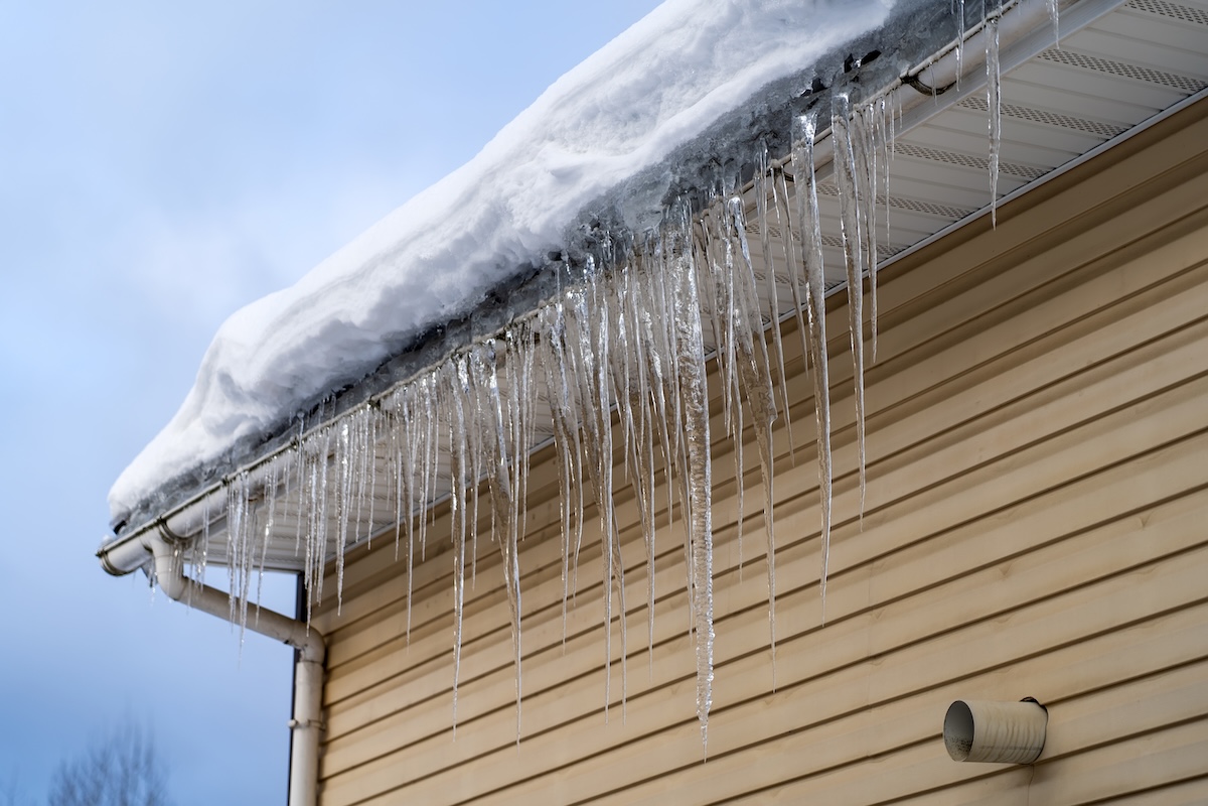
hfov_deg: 19.5
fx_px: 3523
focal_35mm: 105
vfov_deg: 13.0
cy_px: 403
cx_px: 604
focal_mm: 105
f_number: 4
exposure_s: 1/400
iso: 100
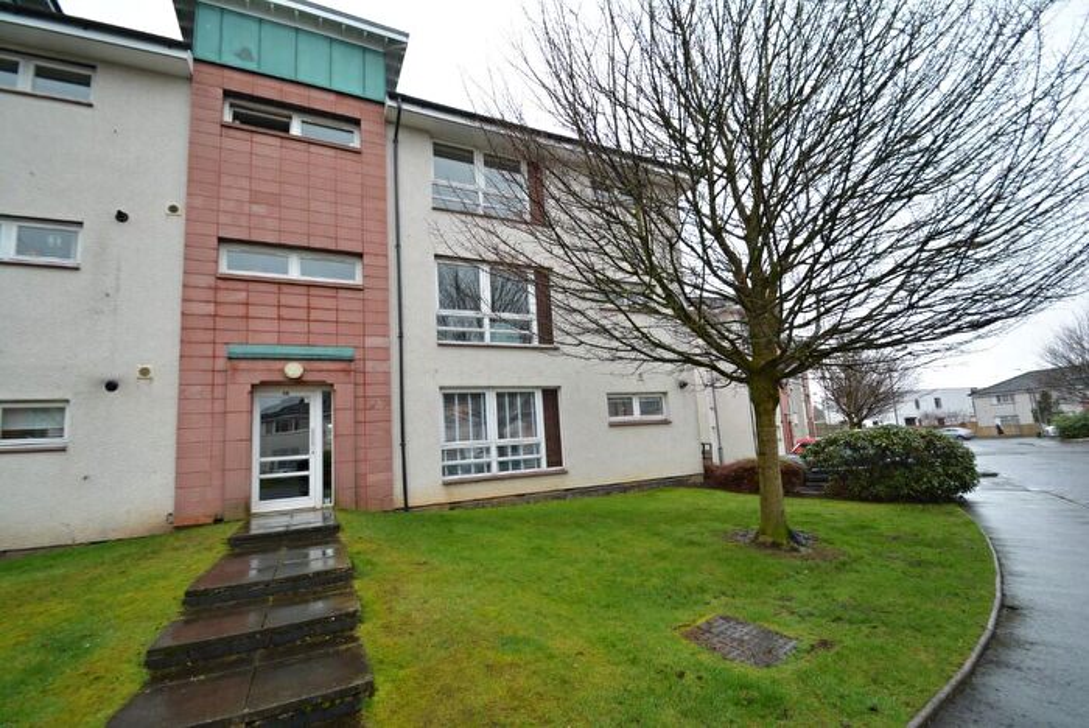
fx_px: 454
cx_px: 544
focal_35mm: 15
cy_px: 364
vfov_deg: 77.4
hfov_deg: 100.3
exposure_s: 1/125
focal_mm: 10
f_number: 5.6
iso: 320
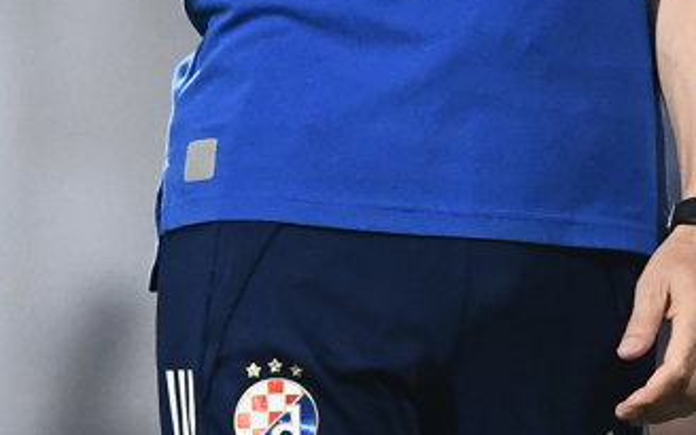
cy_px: -271
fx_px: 28282
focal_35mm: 1491
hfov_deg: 1.4
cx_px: 917
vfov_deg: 0.9
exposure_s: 1/800
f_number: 2.8
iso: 2500
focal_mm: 400
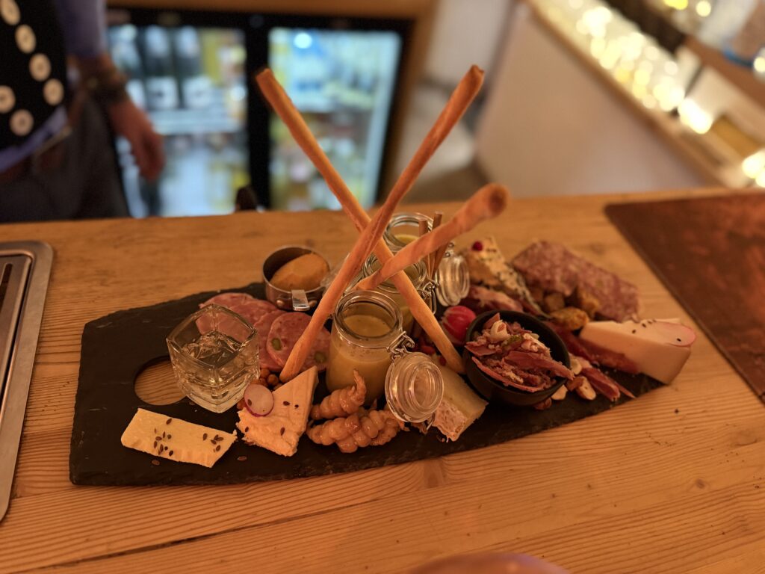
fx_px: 530
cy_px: 287
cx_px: 382
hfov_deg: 71.6
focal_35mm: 24
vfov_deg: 56.8
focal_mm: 6.76
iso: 640
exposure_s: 1/33
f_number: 1.78
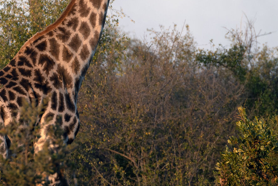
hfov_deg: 2.5
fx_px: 6494
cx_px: 9
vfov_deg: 1.6
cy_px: 56
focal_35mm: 841
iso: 400
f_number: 8
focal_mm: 310
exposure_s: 1/250
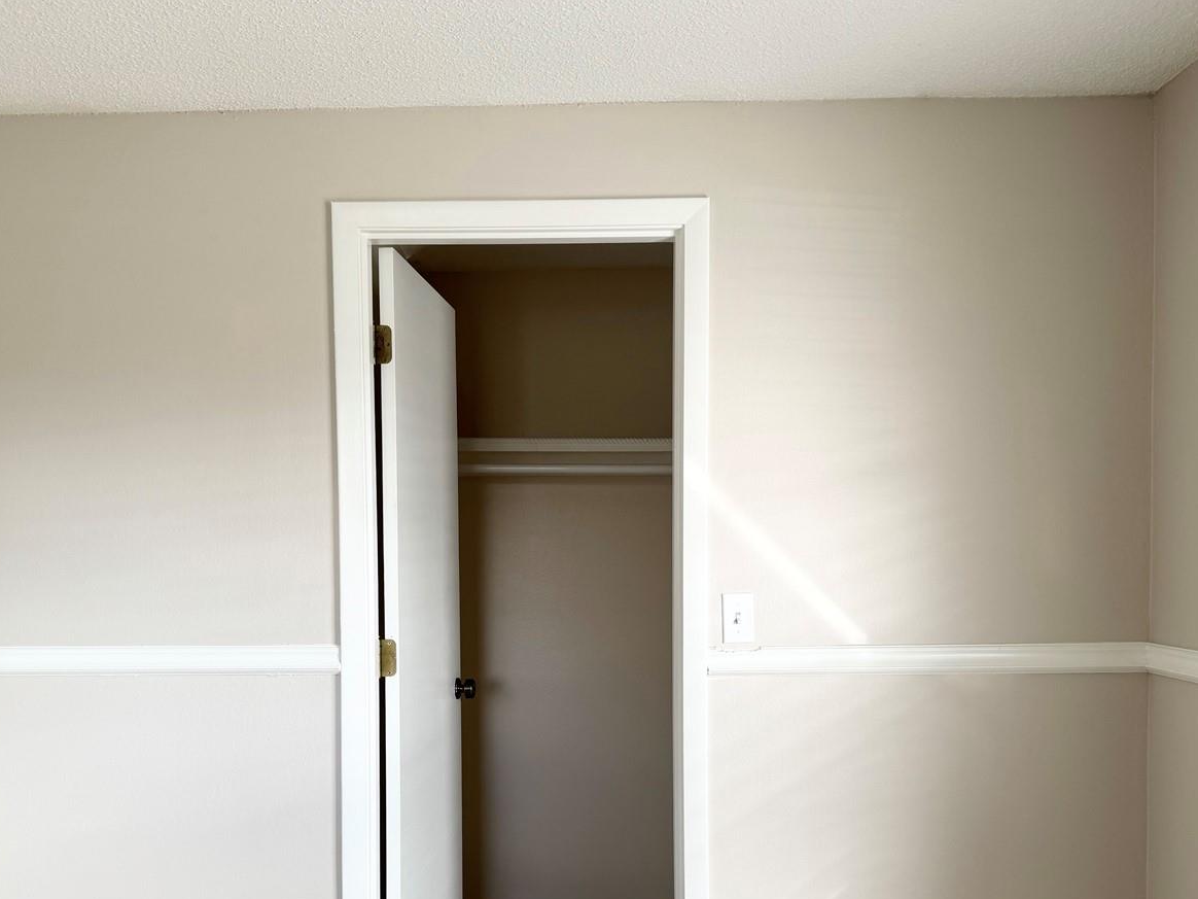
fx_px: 1142
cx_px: 561
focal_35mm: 33
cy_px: 592
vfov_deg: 42.4
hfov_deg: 55.3
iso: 50
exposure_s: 1/133
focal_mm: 6.86
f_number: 1.78
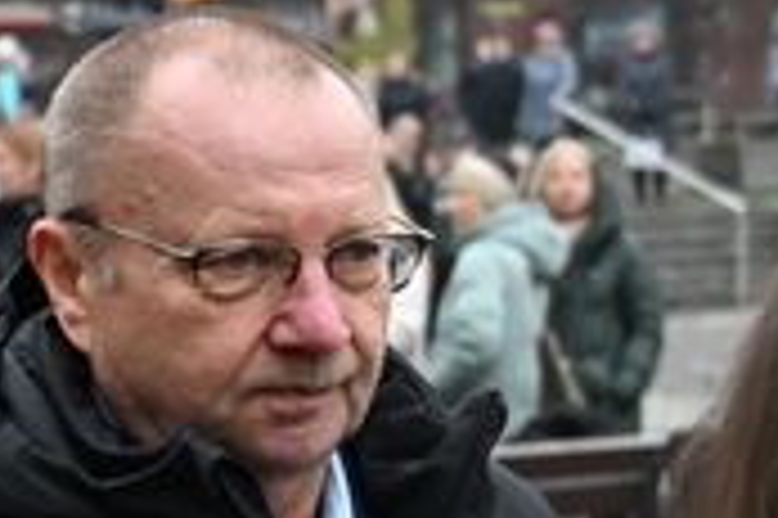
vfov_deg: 5.5
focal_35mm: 250
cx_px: -854
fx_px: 5398
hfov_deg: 7.8
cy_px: 495
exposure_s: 1/1000
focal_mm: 36
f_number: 4
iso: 2000
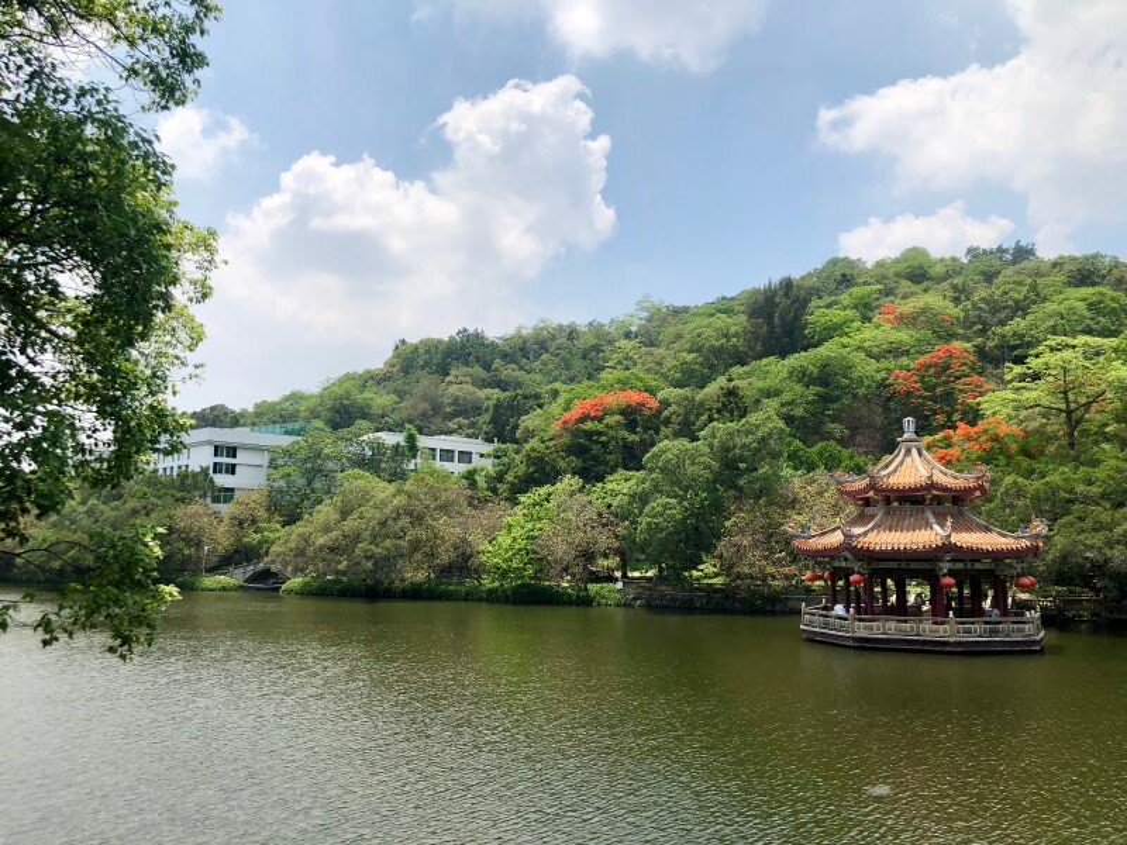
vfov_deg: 49.7
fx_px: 912
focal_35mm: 28
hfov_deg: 63.4
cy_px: 422
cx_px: 564
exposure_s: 1/2825
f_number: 1.8
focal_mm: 3.99
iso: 20
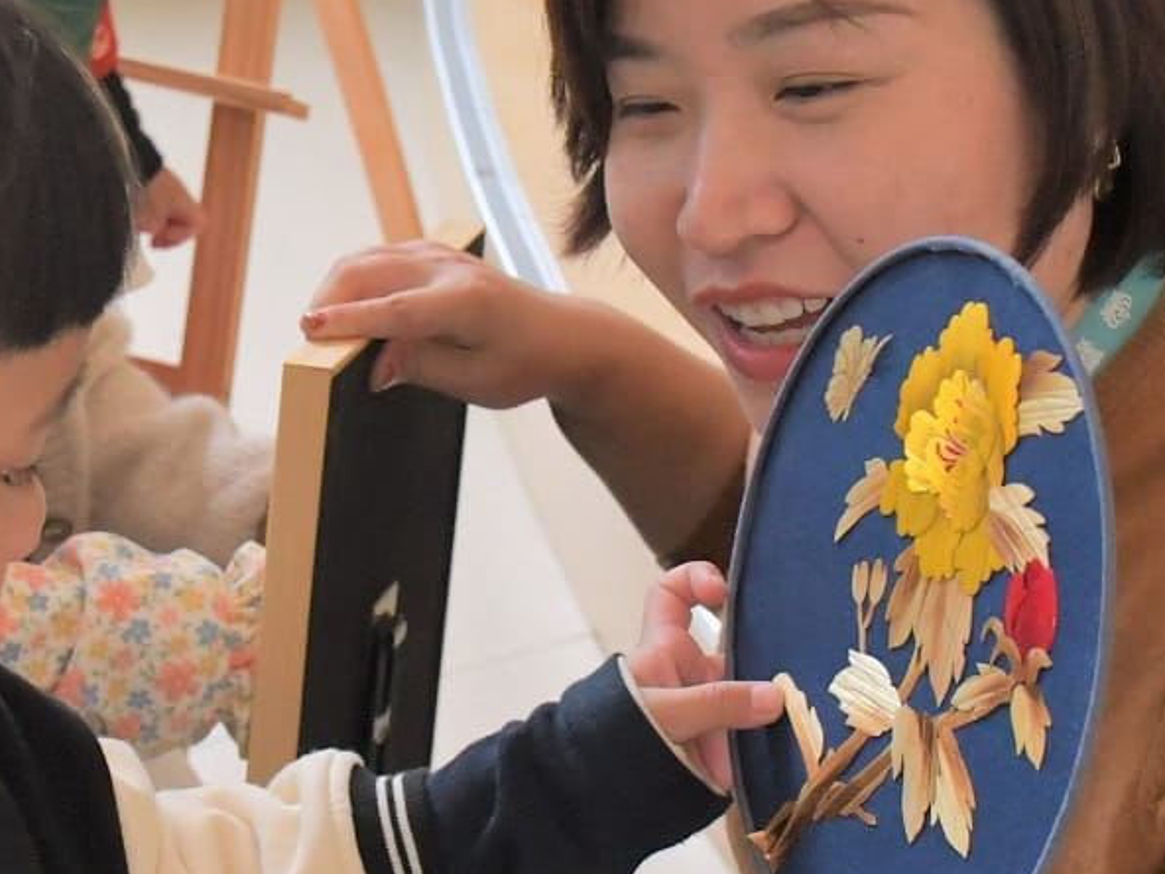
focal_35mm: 104
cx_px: 455
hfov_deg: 18.9
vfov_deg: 14.2
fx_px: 3500
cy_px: 402
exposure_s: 1/160
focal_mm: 27
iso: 2000
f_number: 4.5
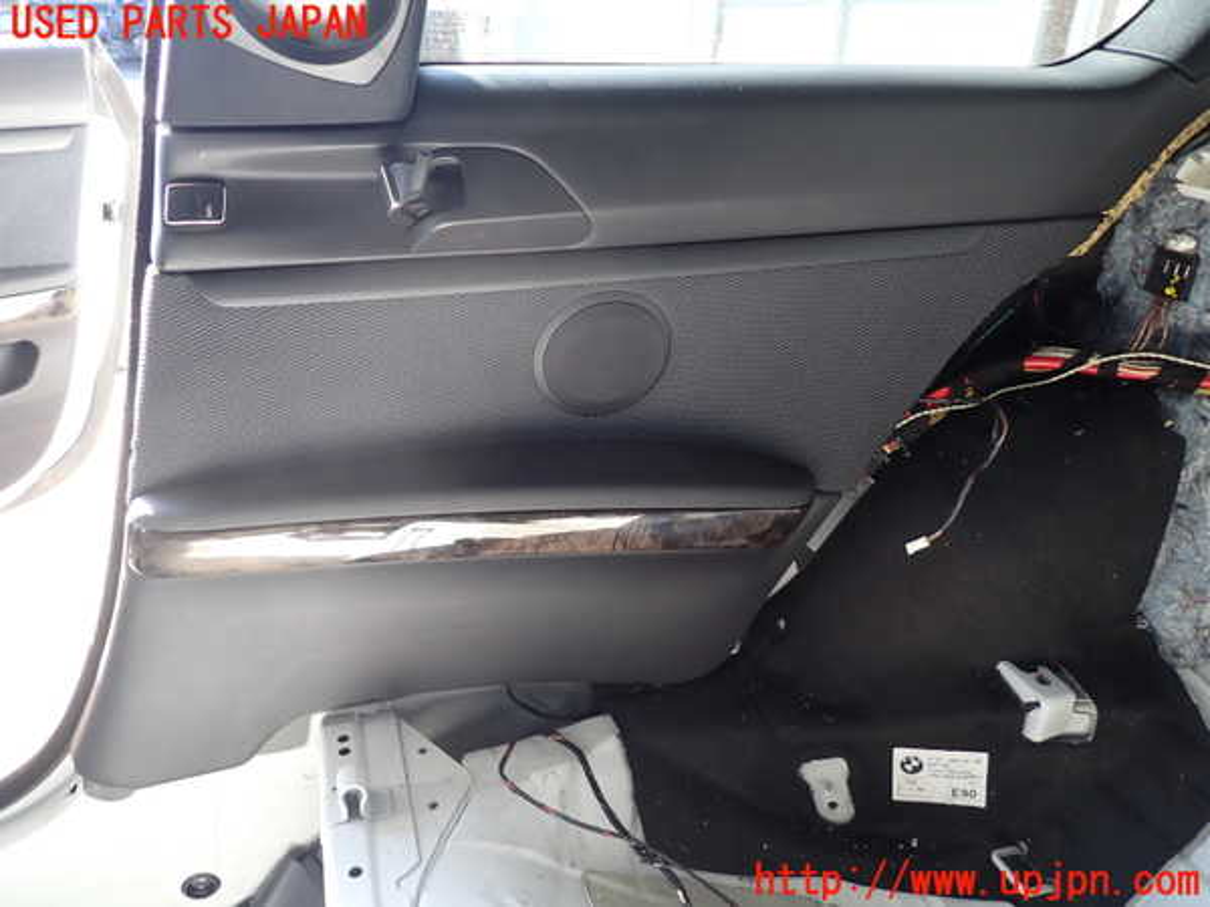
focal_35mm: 25
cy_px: 454
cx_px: 605
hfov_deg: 69.4
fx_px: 874
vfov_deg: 54.9
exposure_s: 1/60
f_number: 2
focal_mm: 4.5
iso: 125
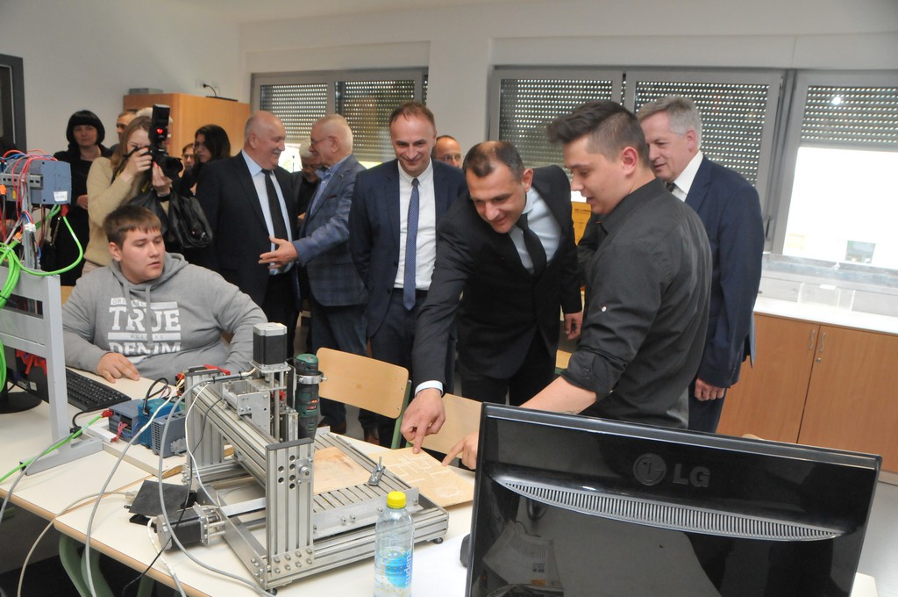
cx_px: 449
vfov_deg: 47.8
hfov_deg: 67.4
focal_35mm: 27
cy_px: 298
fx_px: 673
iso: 1600
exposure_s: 1/125
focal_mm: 18
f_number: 8
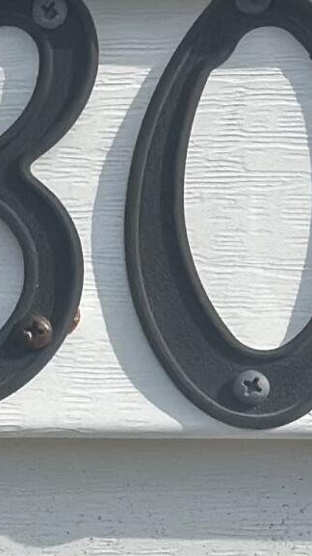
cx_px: -488
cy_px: 345
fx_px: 4006
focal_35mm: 272
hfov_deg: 4.3
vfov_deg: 7.9
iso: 100
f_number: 1.78
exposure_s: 1/7092
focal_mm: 6.86
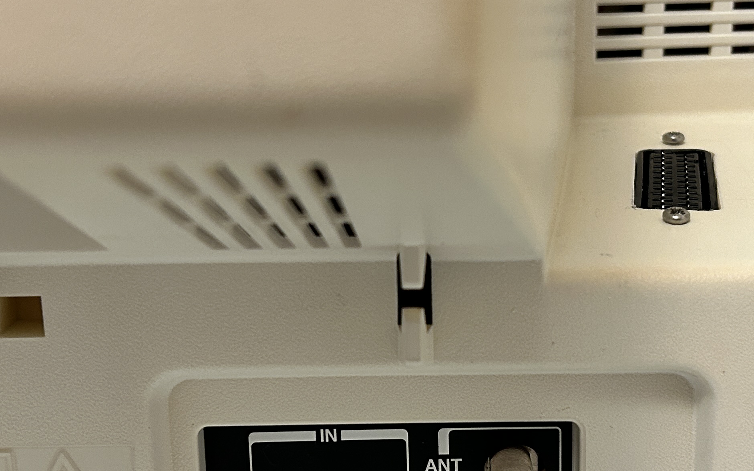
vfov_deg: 22.0
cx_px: 442
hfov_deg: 34.5
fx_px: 1212
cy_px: 276
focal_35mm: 59
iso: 200
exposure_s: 1/60
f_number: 1.5
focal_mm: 5.7
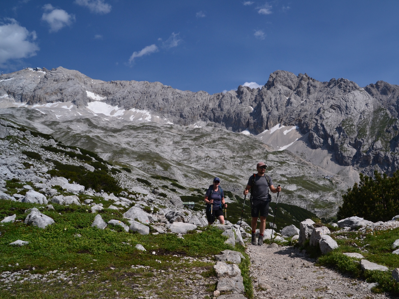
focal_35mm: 30
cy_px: 153
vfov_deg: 46.8
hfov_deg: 59.7
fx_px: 346
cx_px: 228
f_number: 10
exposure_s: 1/320
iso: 400
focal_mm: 18
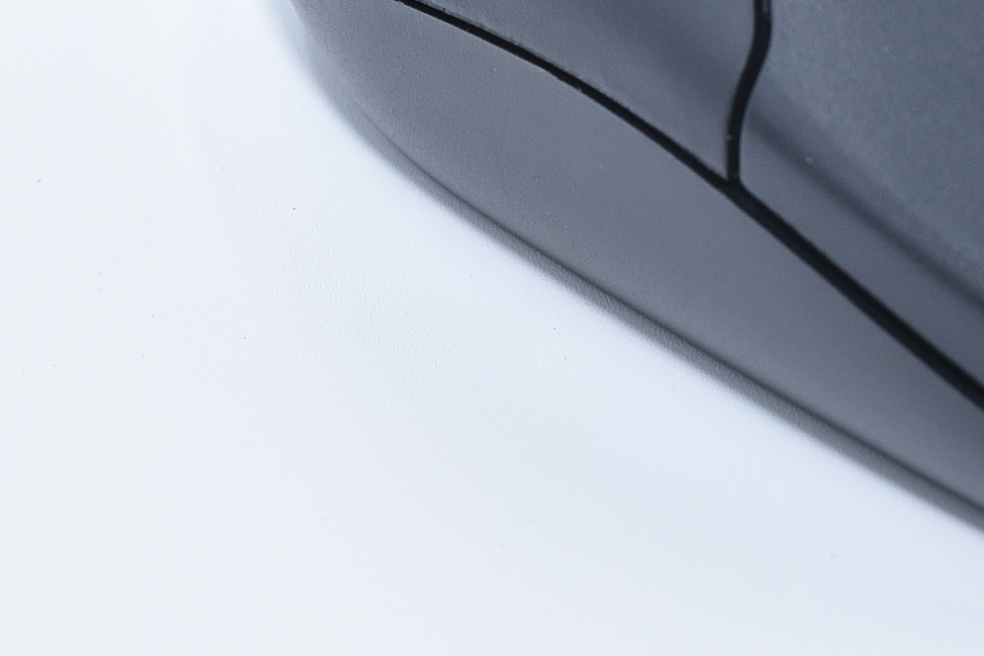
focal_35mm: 409
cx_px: 1055
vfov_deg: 3.4
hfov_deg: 5.0
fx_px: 11178
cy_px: -174
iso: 400
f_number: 8
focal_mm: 85
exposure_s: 1/160
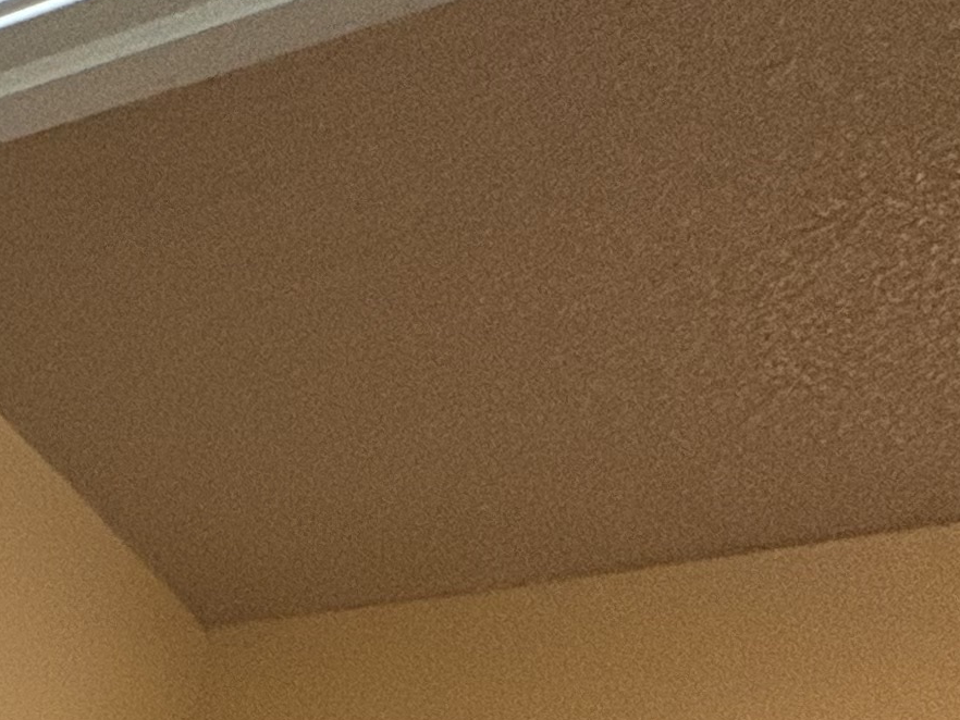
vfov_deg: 16.8
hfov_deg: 17.5
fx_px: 1775
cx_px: -1100
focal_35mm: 64
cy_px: 1456
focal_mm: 2.22
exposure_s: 1/60
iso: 250
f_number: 2.2
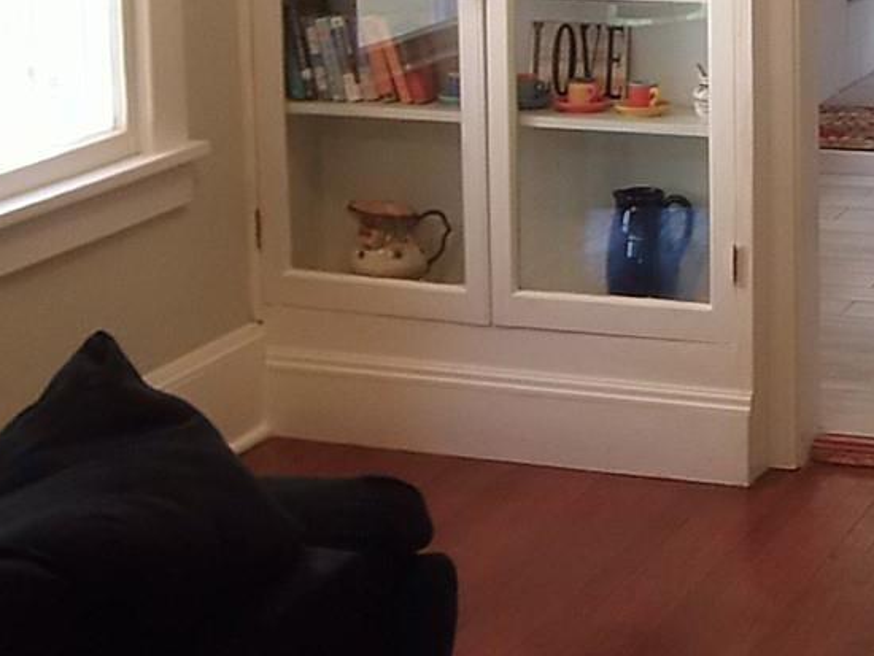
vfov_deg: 15.2
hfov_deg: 20.3
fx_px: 2425
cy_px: 10
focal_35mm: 96
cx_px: 661
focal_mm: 5.9
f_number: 3.4
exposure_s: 1/30
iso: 160
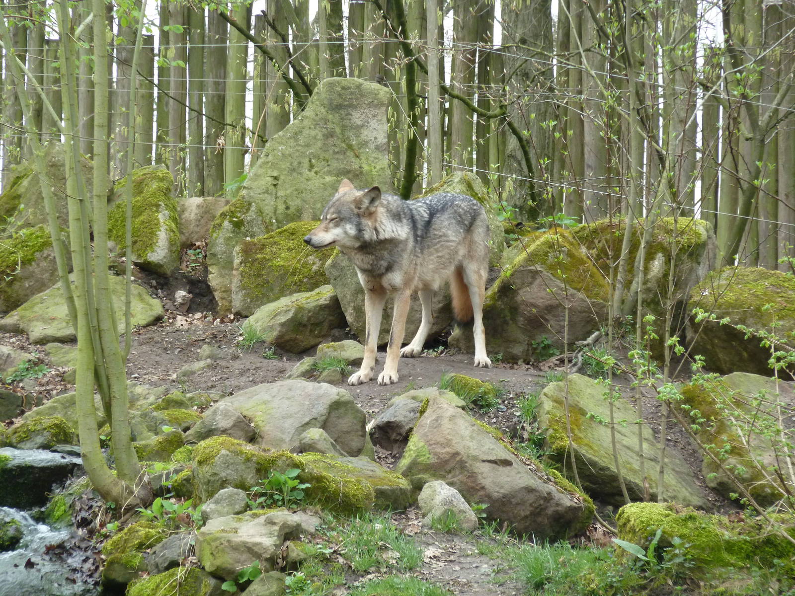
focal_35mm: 300
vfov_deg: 5.0
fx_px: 6890
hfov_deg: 6.6
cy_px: 298
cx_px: 398
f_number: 4.9
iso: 250
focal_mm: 49.2
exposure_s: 1/125
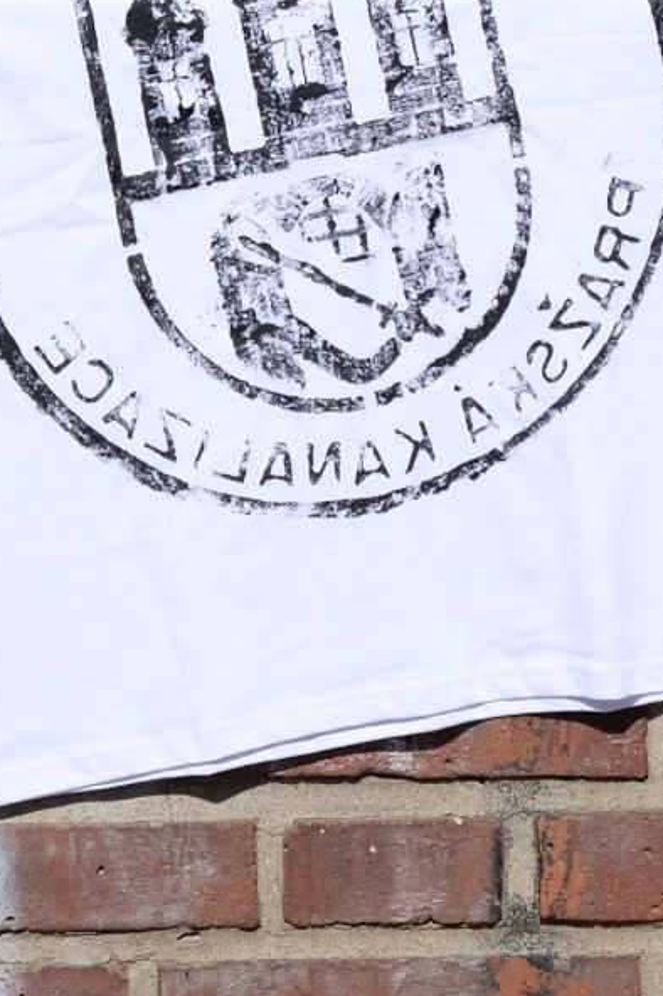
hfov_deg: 7.6
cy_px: -451
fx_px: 5006
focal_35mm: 181
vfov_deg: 11.0
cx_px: 385
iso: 200
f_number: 5.6
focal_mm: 34.3
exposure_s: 1/1250
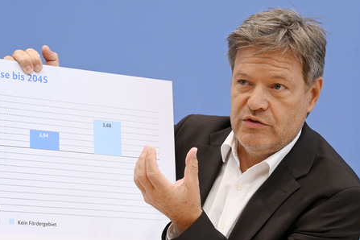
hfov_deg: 16.9
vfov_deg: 11.3
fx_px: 1210
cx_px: 179
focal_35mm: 121
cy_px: 120
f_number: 5.6
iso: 3200
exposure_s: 1/500
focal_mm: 120
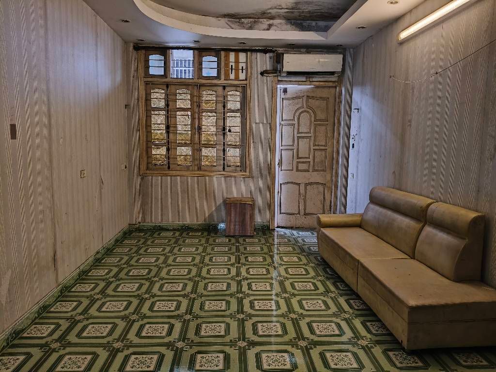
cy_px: 186
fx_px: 373
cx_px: 248
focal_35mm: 26
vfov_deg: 53.1
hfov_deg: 67.3
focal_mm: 4.84
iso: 1000
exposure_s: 1/33.4
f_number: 1.8
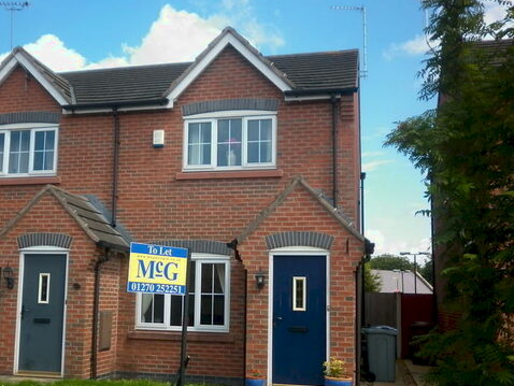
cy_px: 216
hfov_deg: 45.5
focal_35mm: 41
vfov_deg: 35.1
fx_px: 609
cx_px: 204
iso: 80
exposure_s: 1/800
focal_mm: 5
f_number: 2.8
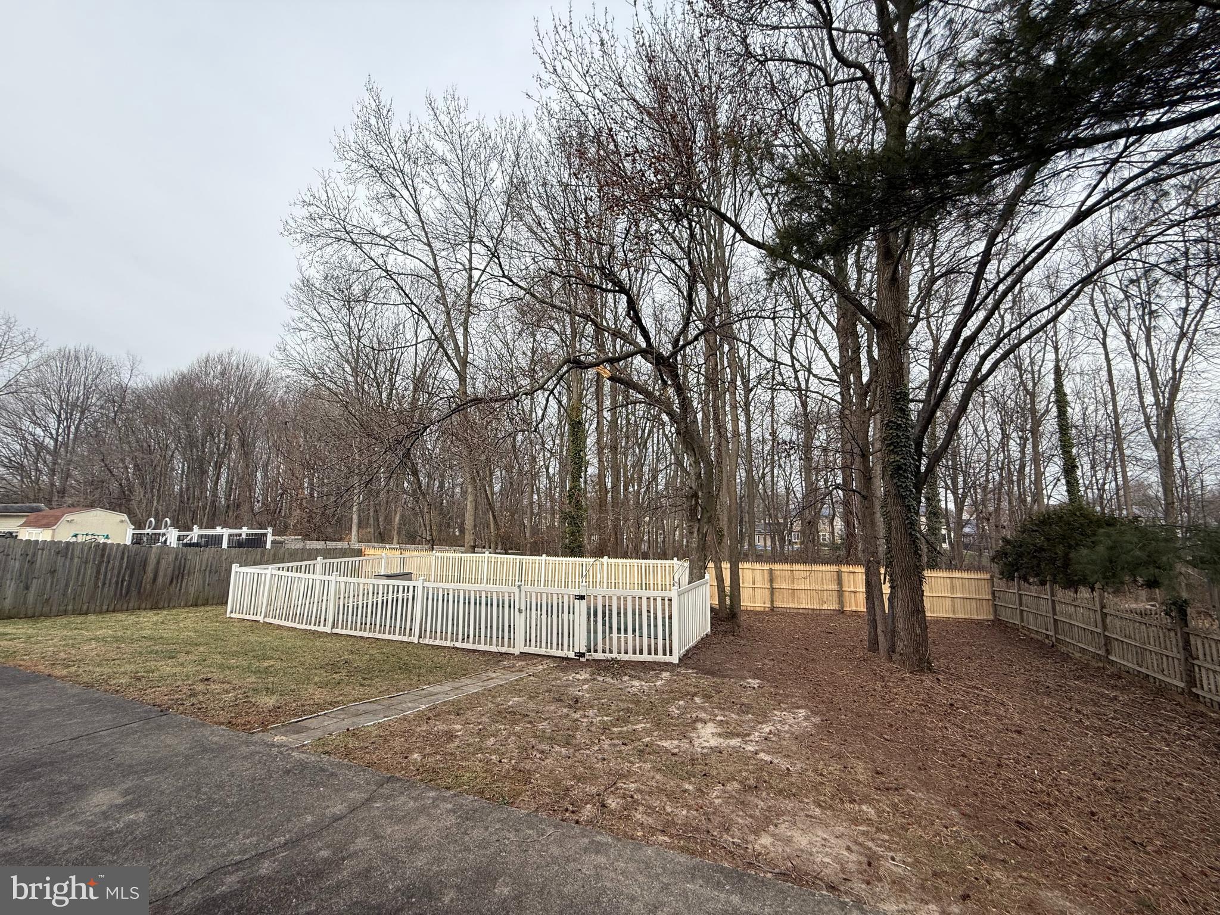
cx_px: 610
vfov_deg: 85.7
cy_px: 458
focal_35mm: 14
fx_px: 493
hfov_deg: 102.1
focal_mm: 2.22
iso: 50
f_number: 2.2
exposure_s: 1/448
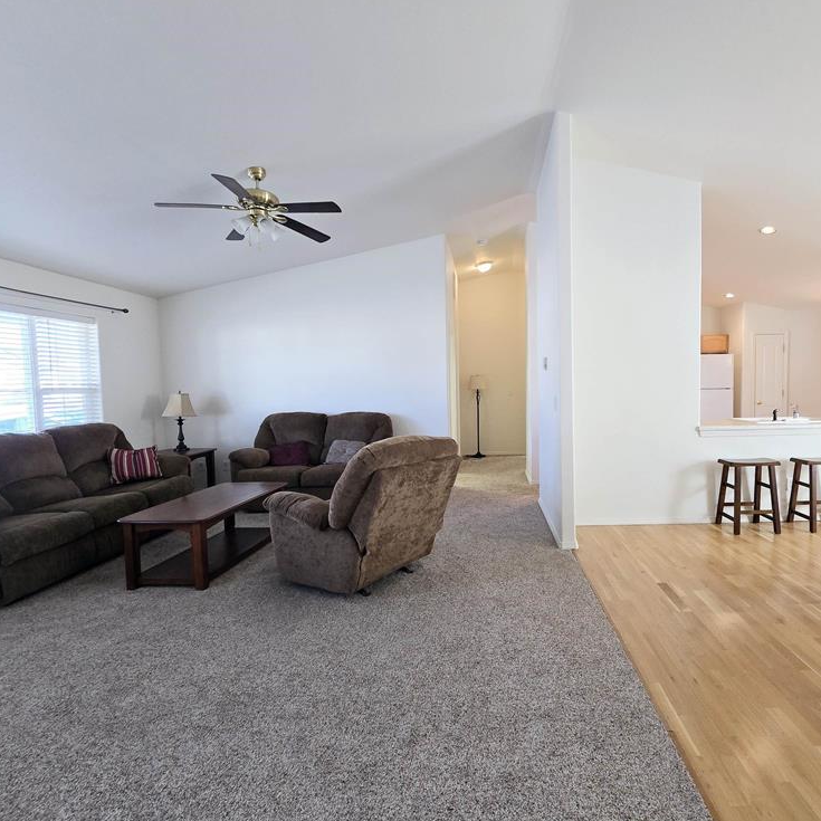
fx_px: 429
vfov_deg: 87.4
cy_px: 418
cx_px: 489
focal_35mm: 16
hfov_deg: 86.4
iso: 100
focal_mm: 2.2
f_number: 2.2
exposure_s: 1/60
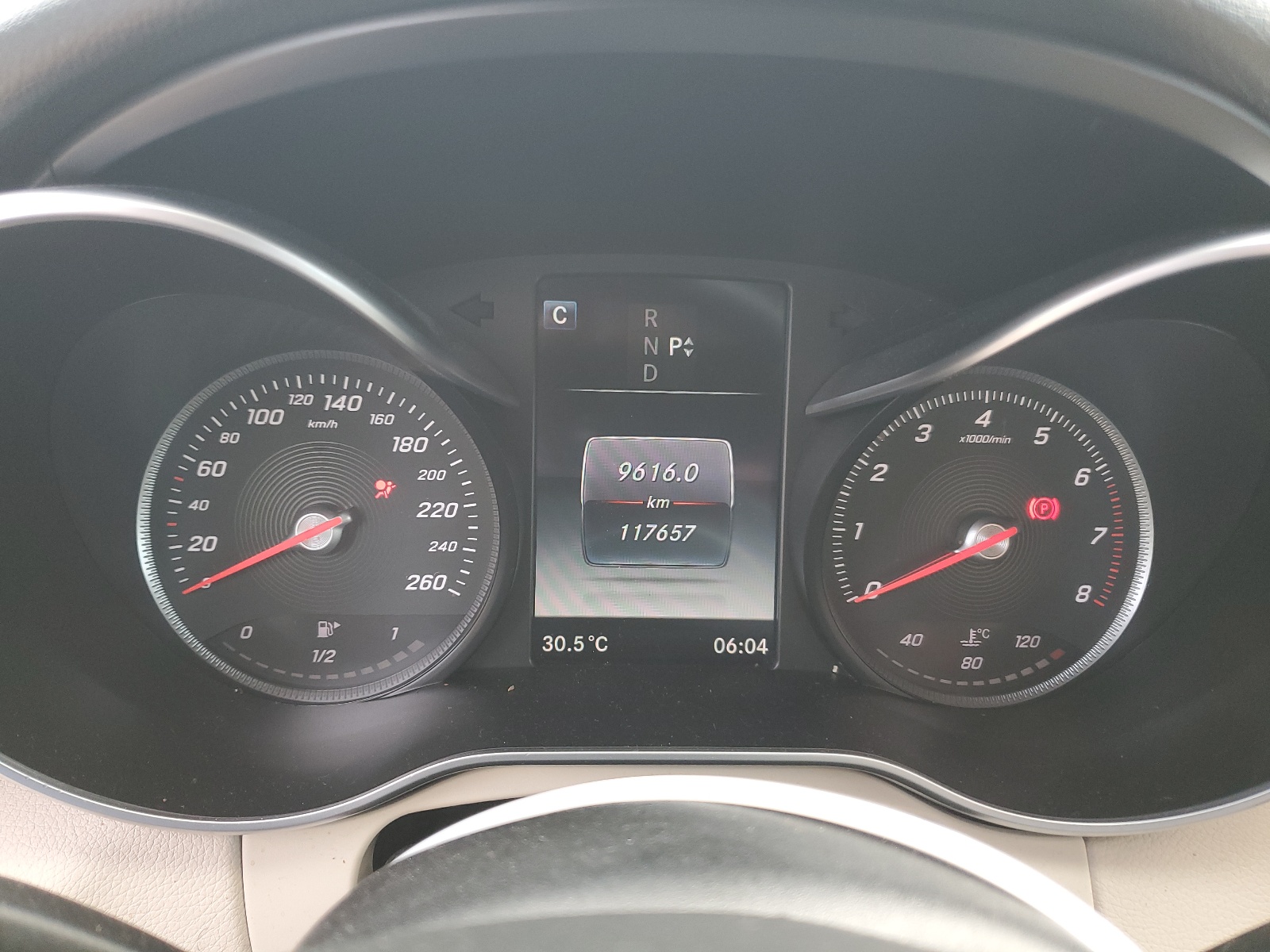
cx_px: 635
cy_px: 476
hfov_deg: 67.3
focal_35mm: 26
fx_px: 954
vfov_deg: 53.1
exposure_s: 1/120
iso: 83
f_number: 1.5
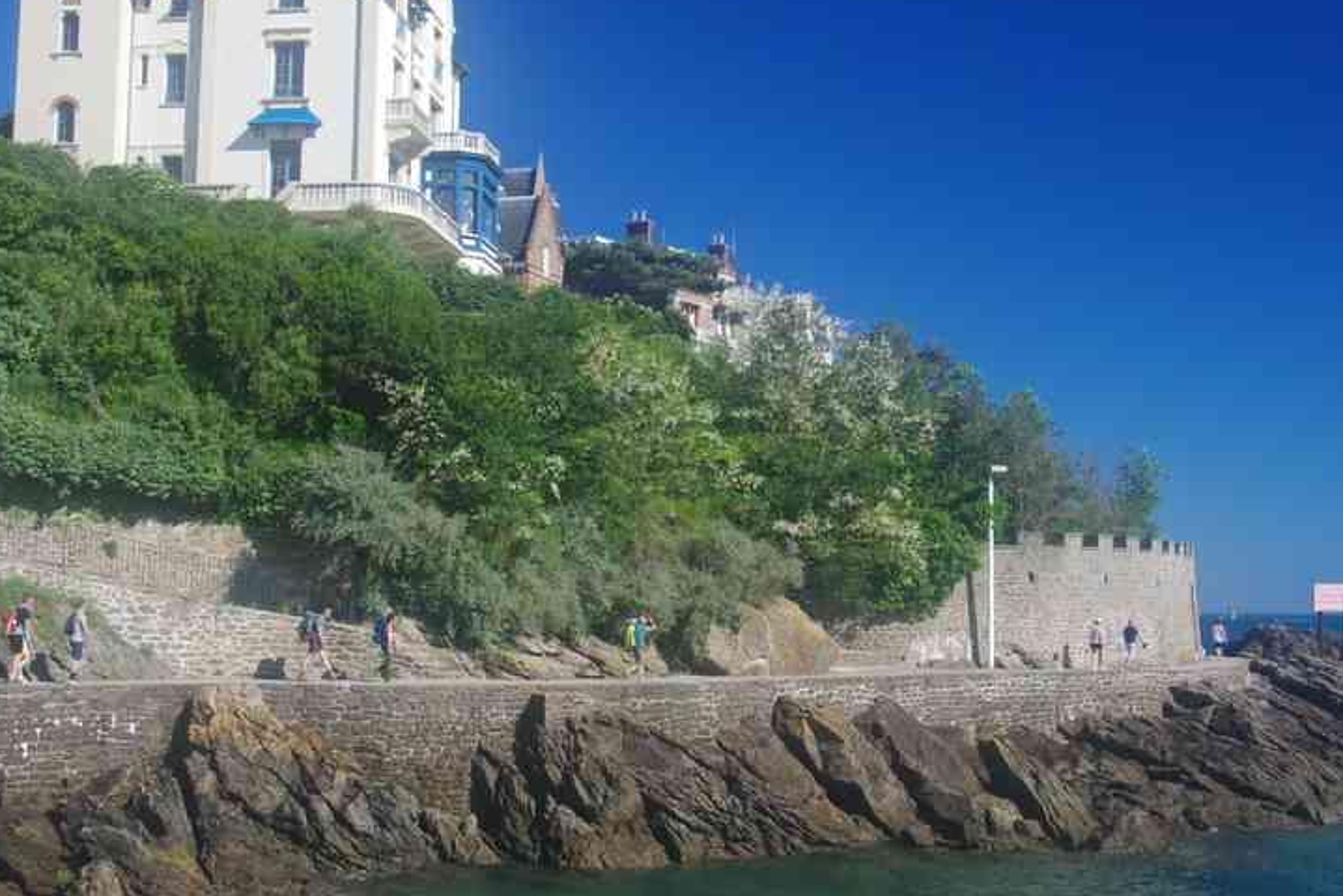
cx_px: 672
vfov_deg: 27.0
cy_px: 386
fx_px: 1866
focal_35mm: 50
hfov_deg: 39.6
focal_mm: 24
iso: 200
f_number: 11
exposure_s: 1/60
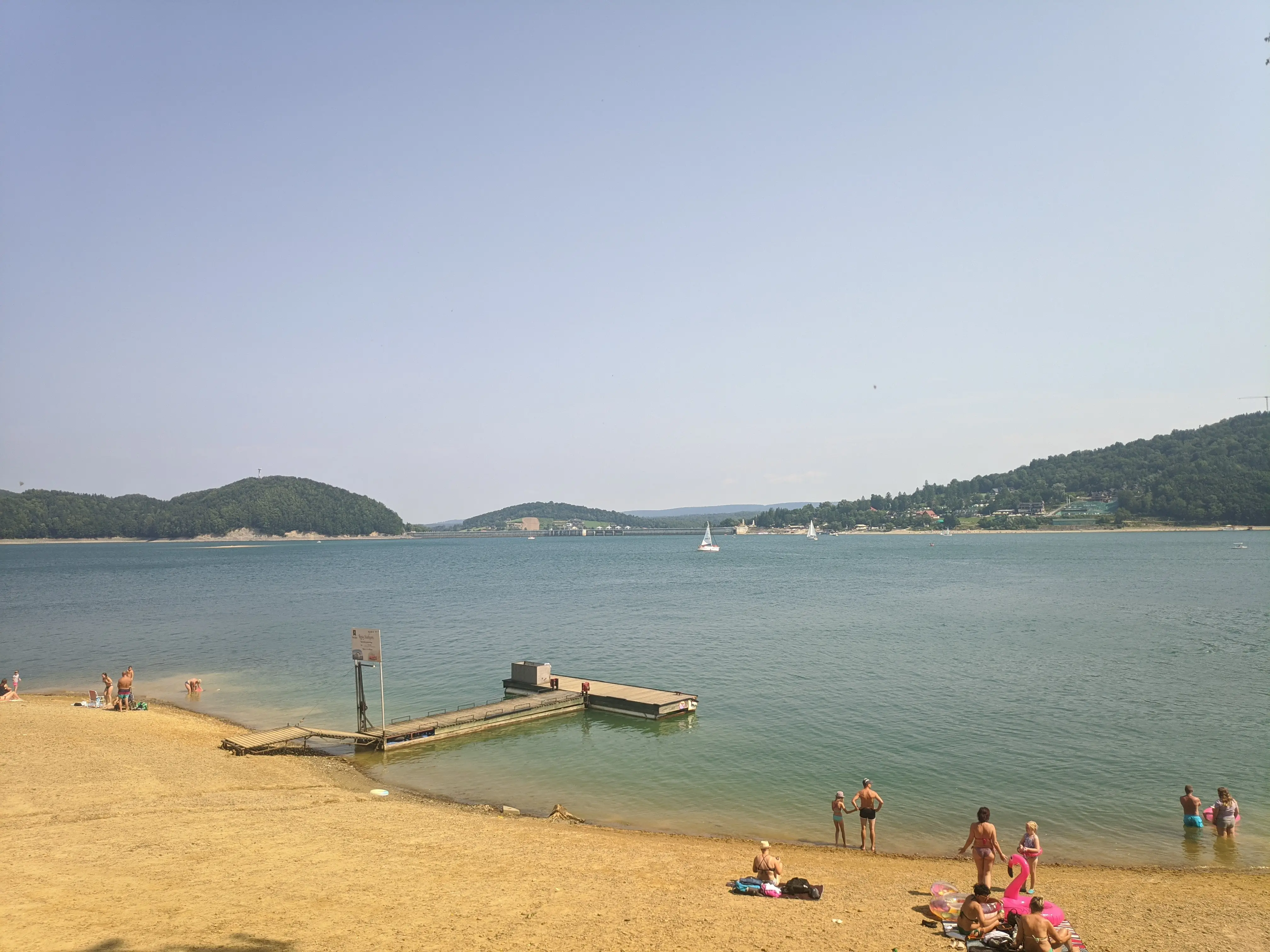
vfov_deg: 56.8
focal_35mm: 24
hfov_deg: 71.6
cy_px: 476
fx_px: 881
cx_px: 635
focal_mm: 3.94
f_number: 1.9
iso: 97
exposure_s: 1/1522
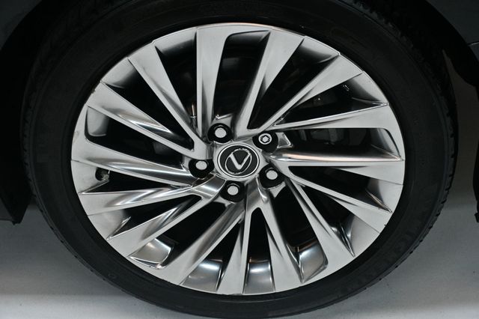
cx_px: 240
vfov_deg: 20.3
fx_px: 891
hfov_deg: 30.1
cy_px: 160
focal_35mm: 67
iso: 1800
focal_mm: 45
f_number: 4.5
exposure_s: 1/125
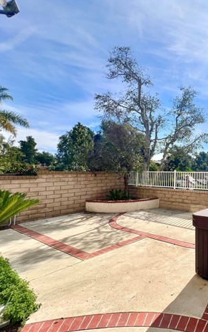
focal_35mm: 19
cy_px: 167
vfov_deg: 88.0
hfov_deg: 52.2
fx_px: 172
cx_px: 199
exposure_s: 1/2660
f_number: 1.8
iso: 32
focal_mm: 1.57
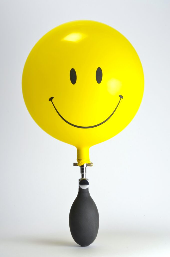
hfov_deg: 15.1
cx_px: 85
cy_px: 128
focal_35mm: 90
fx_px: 640
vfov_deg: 22.7
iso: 100
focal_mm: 60
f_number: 22
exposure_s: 1/125
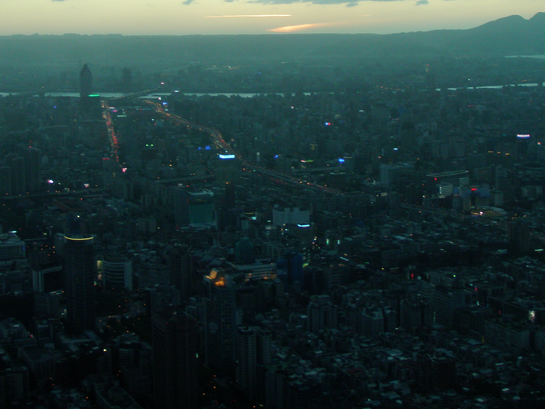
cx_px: 296
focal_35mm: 75
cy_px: 44
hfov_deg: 26.0
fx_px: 1181
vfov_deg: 19.3
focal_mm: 6.7
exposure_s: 1/25
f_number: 3.5
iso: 100
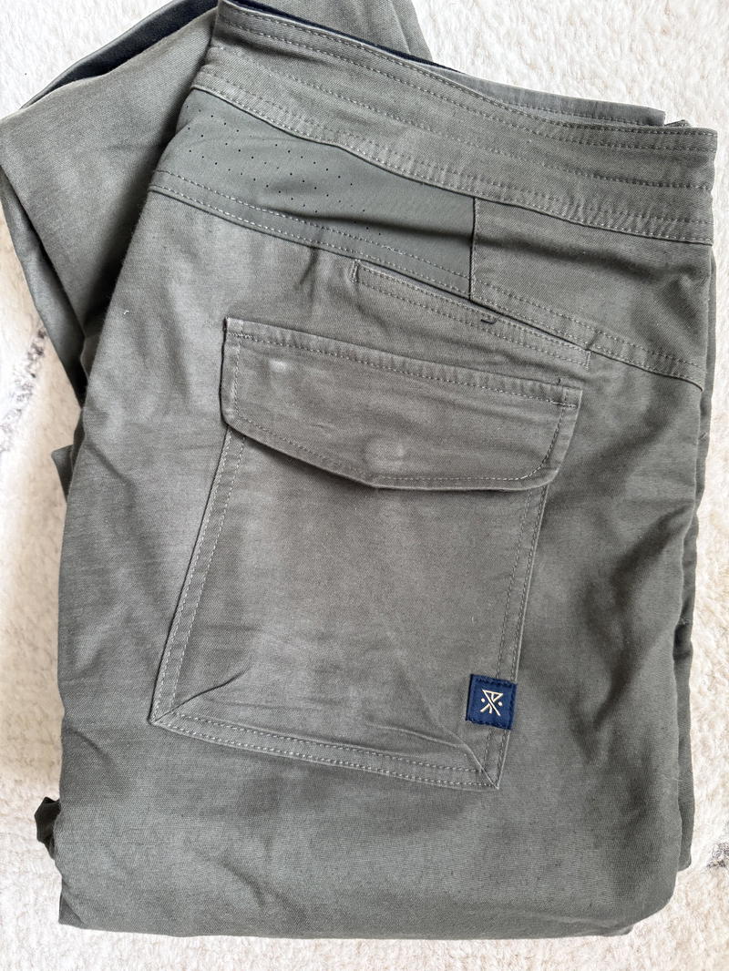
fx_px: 674
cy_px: 486
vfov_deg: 71.6
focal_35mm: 24
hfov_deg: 56.8
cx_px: 364
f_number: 1.78
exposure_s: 1/60
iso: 500
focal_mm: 6.76
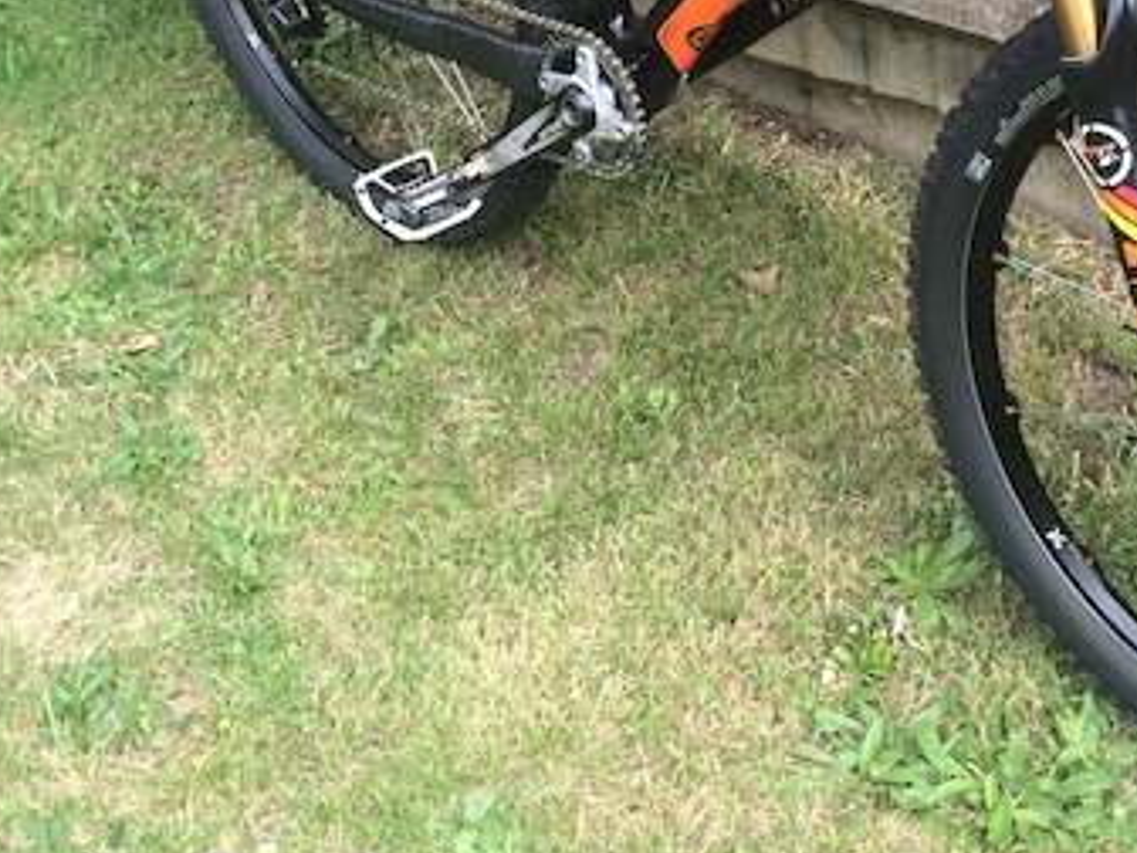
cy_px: 64
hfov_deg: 27.7
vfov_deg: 20.8
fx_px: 2266
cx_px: 866
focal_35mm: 69
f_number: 2.2
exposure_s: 1/345
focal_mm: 4.15
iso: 32
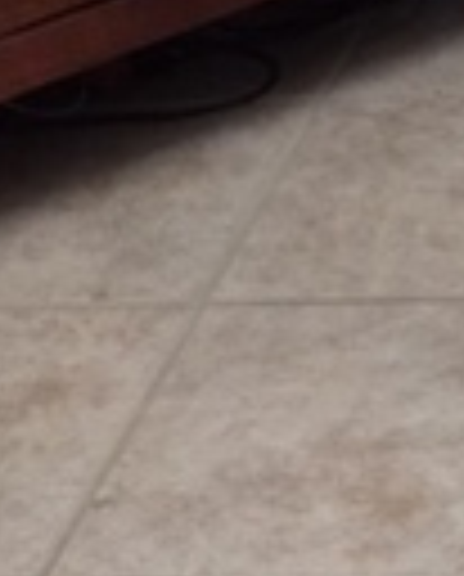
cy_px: 940
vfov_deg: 16.1
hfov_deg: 13.7
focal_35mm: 106
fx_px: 1813
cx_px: 712
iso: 100
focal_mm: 4.15
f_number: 2.2
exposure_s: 1/15
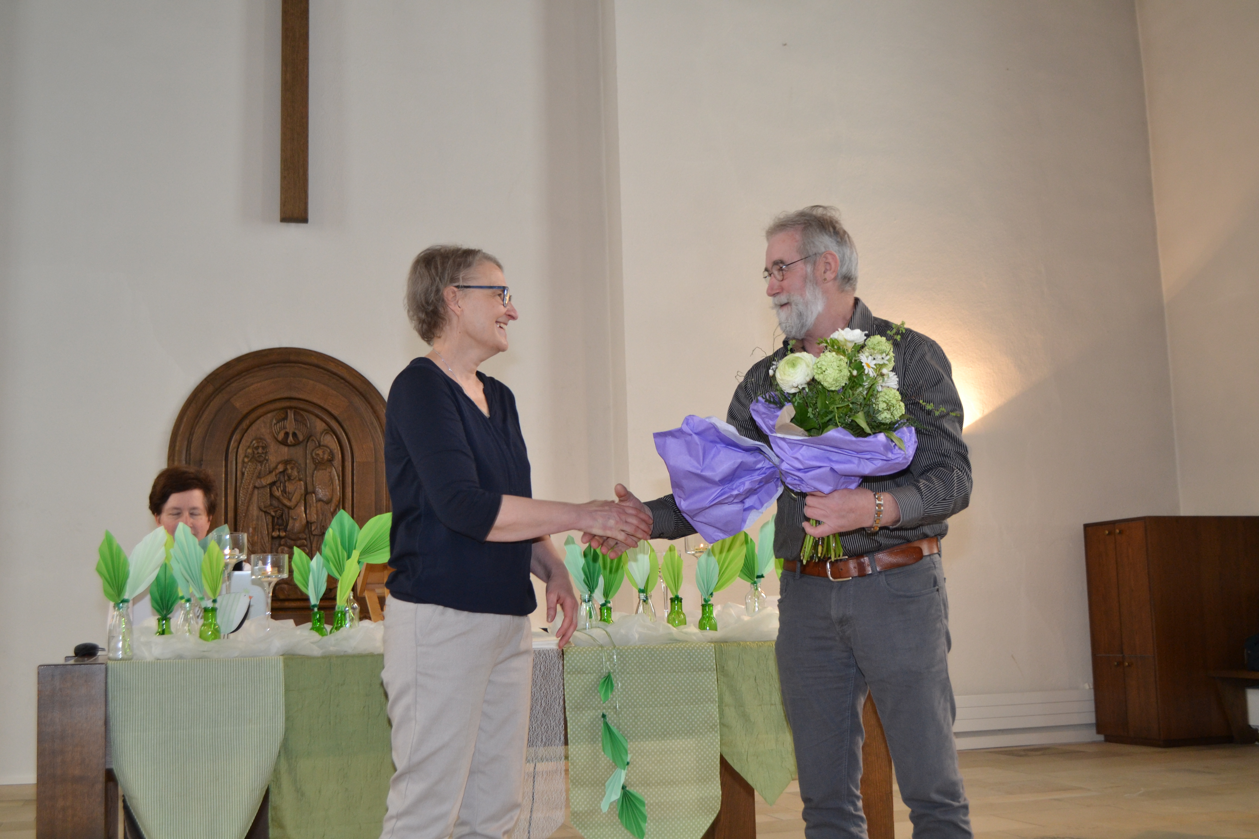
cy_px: 420
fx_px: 1364
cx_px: 630
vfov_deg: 34.2
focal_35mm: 39
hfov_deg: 49.6
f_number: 4.2
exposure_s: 1/60
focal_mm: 26
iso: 720
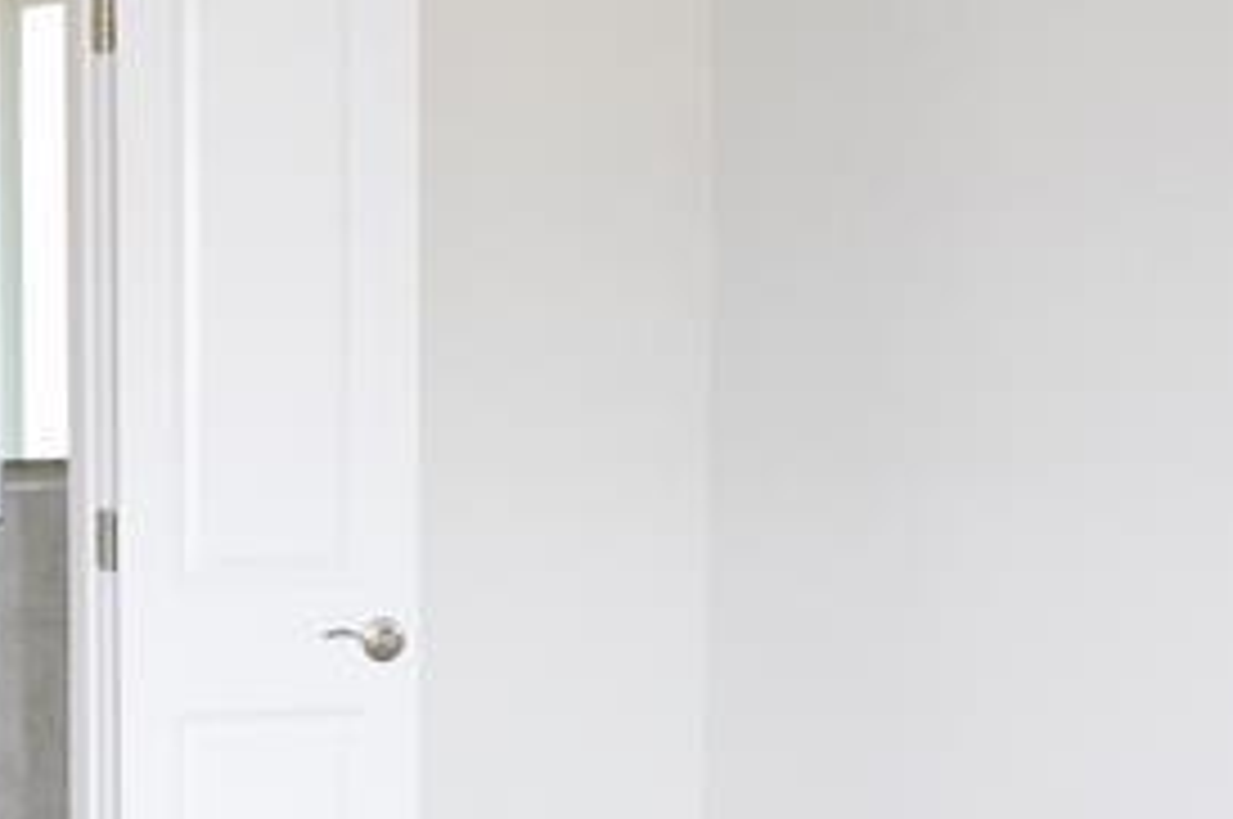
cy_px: 558
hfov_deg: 19.6
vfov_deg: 13.5
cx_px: 4
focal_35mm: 101
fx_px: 3455
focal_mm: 18
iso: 400
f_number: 5
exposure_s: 1/100
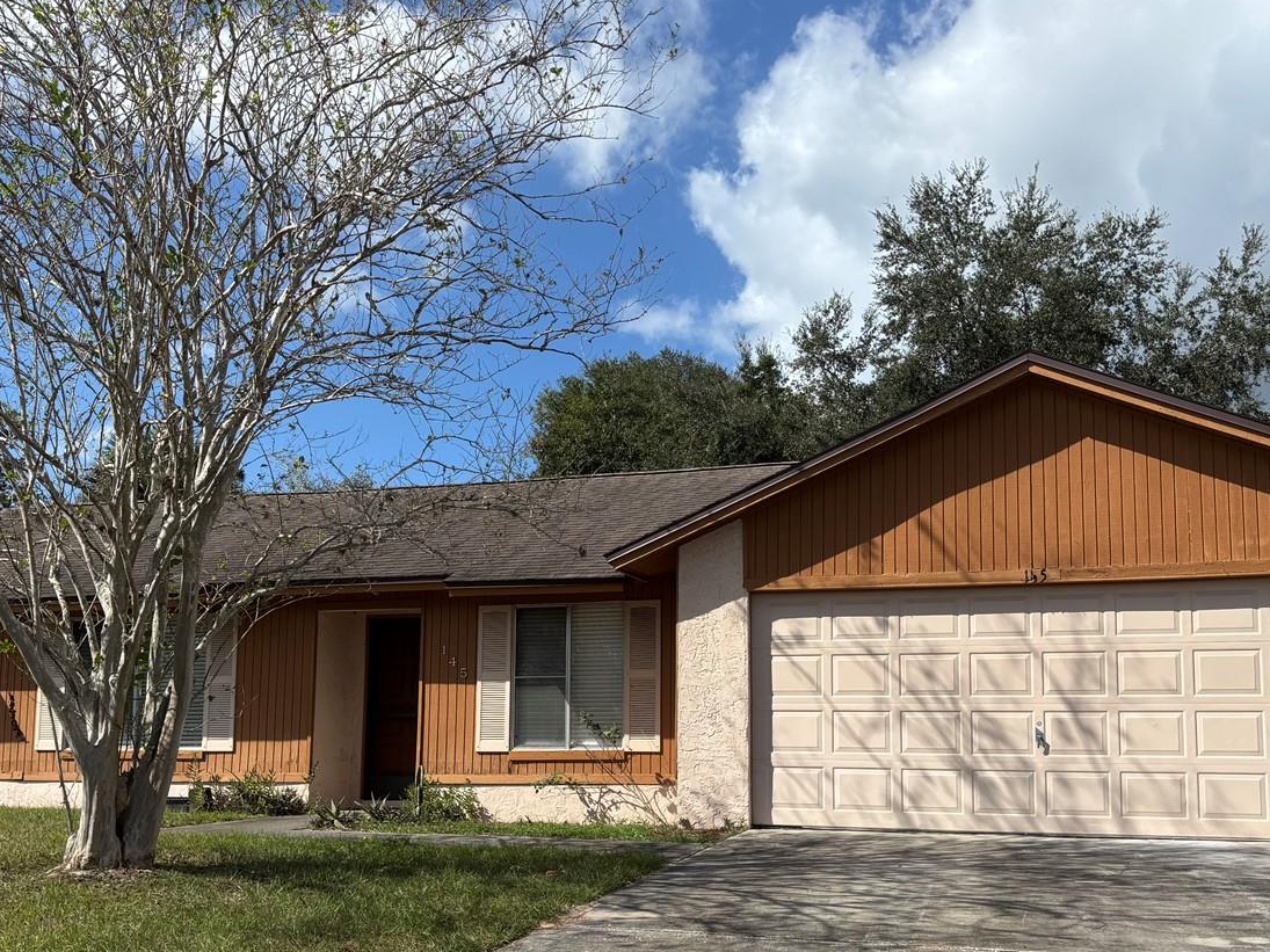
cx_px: 603
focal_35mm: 38
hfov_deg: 49.0
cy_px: 609
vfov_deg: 37.4
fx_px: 1394
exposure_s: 1/4082
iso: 50
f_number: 1.6
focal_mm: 5.96
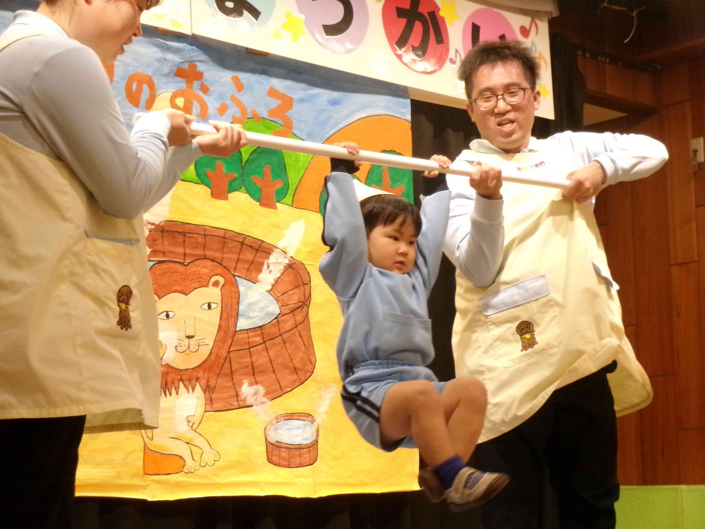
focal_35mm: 78
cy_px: 264
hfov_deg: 25.0
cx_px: 352
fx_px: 1589
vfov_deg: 18.9
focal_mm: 14
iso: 800
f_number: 5.4
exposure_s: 1/105
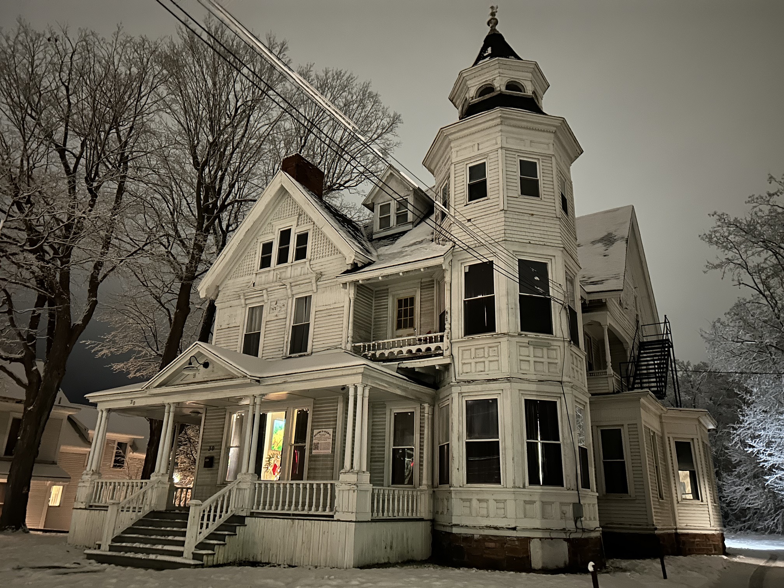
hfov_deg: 67.3
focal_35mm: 26
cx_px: 392
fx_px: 589
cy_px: 294
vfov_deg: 53.1
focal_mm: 5.7
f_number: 1.5
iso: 1250
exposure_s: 1/9
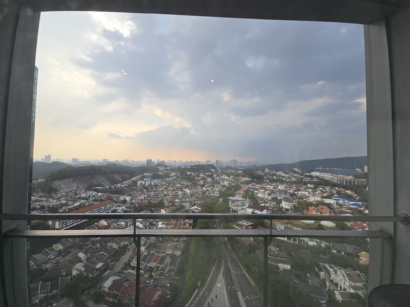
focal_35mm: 13
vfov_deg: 89.9
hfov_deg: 106.2
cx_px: 205
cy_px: 154
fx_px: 154
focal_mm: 2.2
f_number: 2.2
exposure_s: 1/503
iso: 50
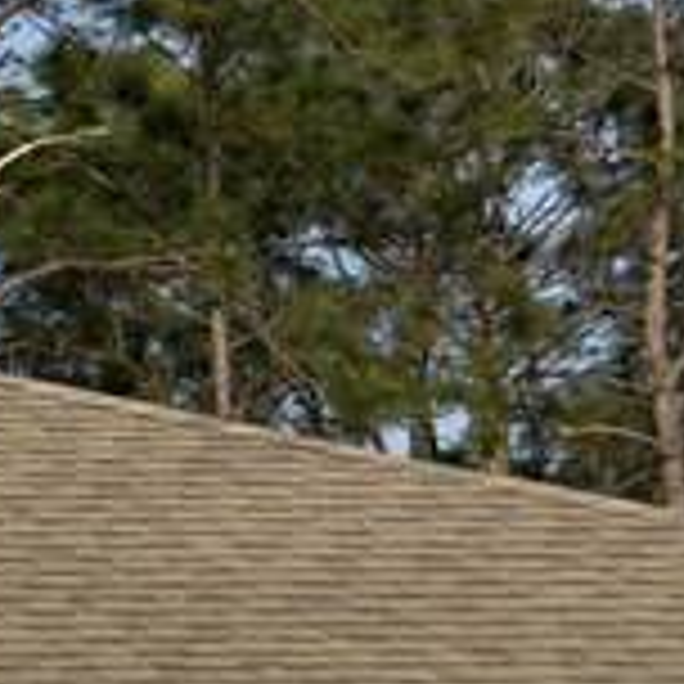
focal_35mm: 245
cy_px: 882
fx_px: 5477
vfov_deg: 7.1
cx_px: -1292
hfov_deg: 6.6
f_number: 1.78
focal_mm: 6.76
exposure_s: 1/4545
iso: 64
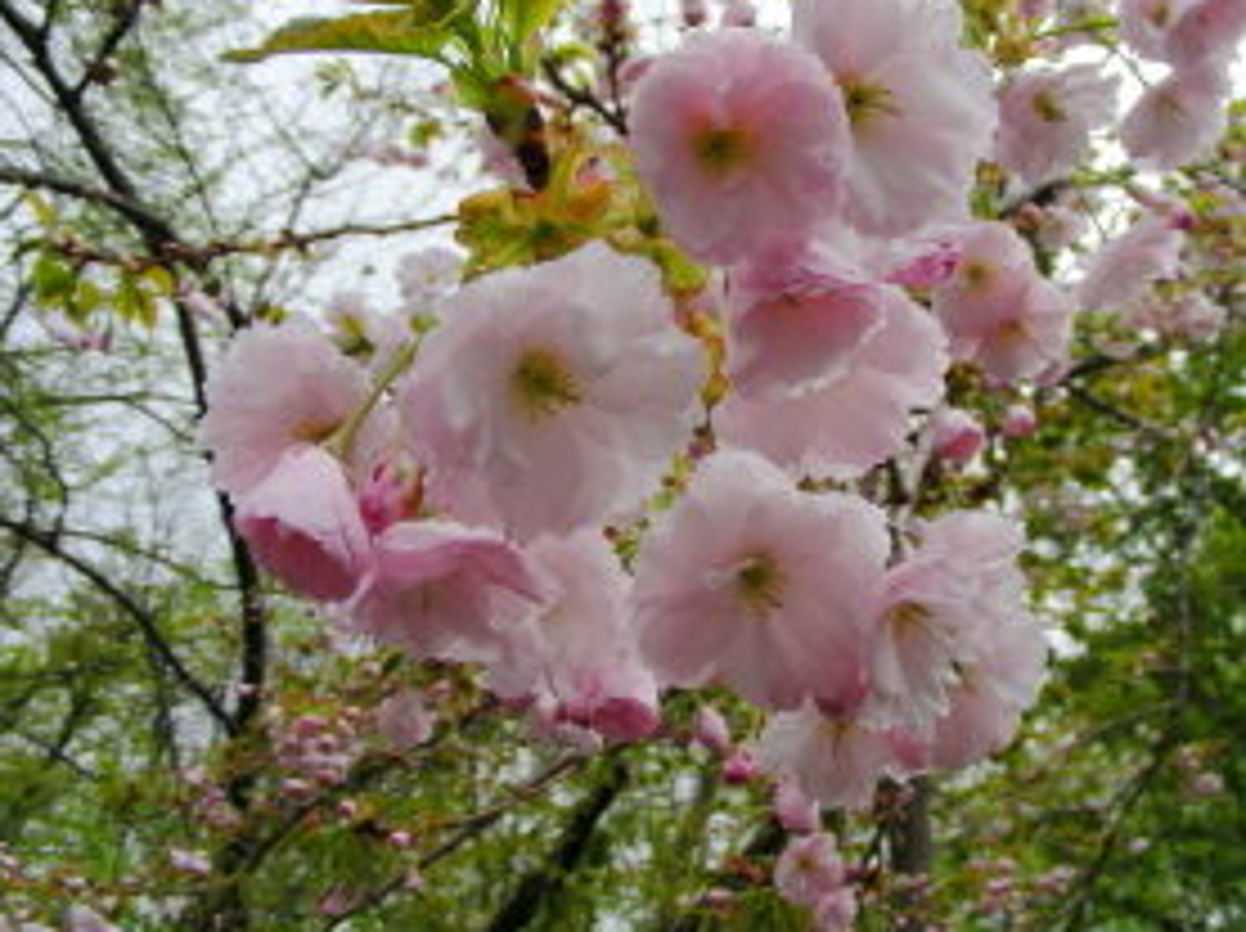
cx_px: 706
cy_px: 459
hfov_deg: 39.6
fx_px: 1726
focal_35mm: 48
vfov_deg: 30.2
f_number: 4
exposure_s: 1/113
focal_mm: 6.3
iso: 50
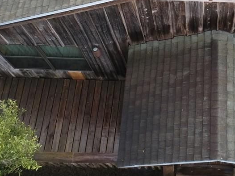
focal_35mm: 70
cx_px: 210
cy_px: -2
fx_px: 475
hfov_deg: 26.9
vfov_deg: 20.3
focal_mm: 4
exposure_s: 1/120
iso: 136
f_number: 2.4
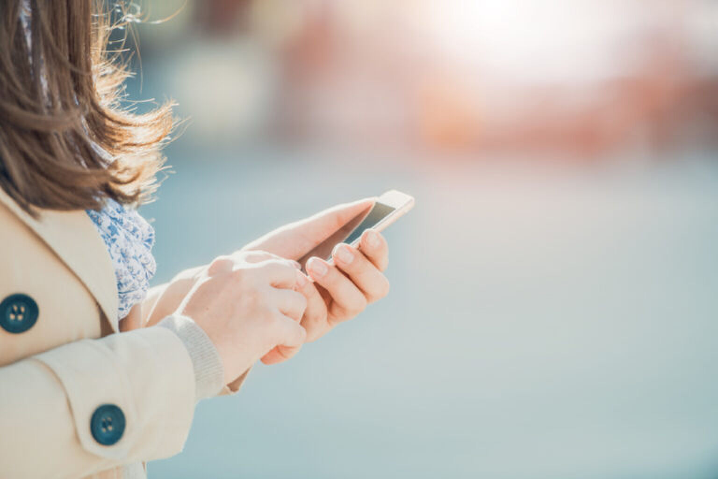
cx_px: 359
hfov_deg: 10.3
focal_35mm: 200
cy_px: 240
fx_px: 3989
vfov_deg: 6.9
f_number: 2.8
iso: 100
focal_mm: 200
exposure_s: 1/500
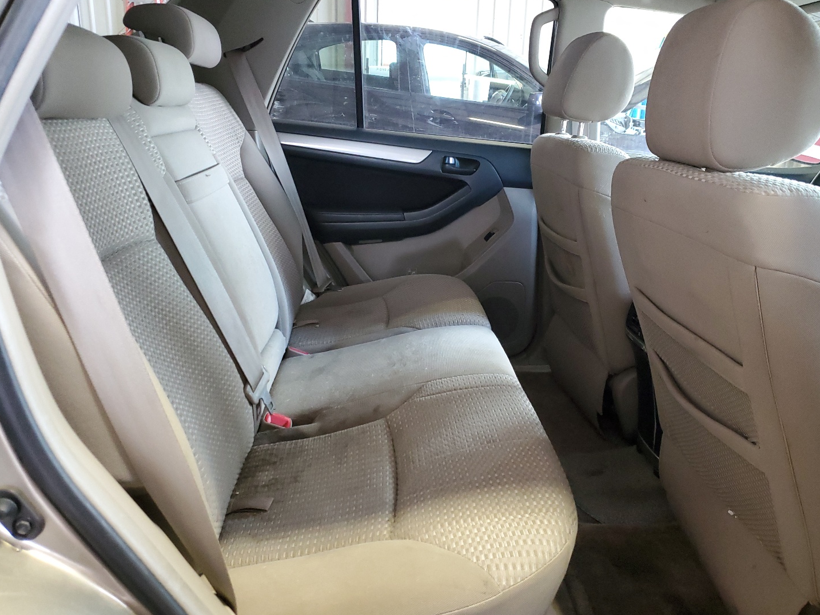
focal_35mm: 29
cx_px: 451
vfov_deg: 48.2
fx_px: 687
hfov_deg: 61.5
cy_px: 280
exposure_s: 1/60.2
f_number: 1.5
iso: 336
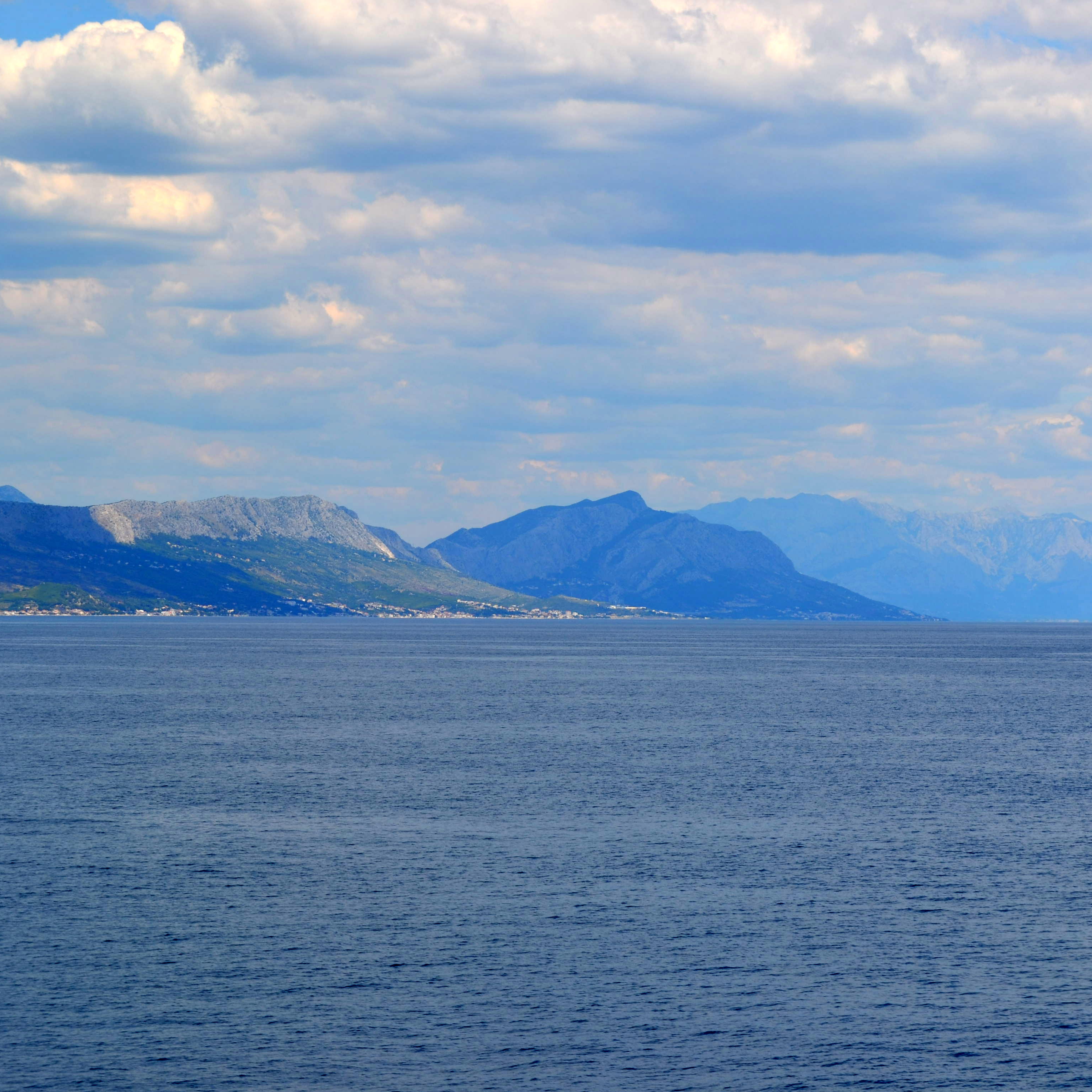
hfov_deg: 16.5
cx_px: 701
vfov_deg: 16.5
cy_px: 546
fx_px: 3770
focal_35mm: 106
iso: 100
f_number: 9
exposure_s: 1/320
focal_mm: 55
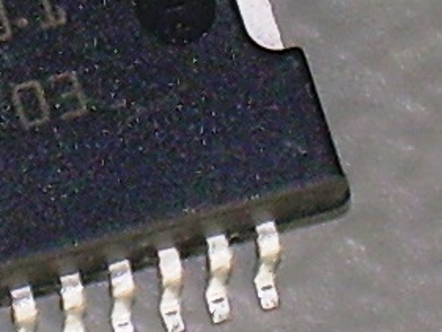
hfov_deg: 6.8
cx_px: -61
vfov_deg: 5.2
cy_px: 109
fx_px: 3679
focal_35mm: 288
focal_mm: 18.9
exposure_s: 1/60
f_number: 4.9
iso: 50
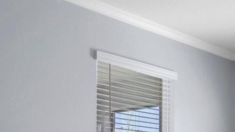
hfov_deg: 30.7
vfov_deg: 17.5
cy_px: 187
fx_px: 392
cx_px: 240
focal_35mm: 63
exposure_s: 1/1.25
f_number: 8
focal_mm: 17
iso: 320
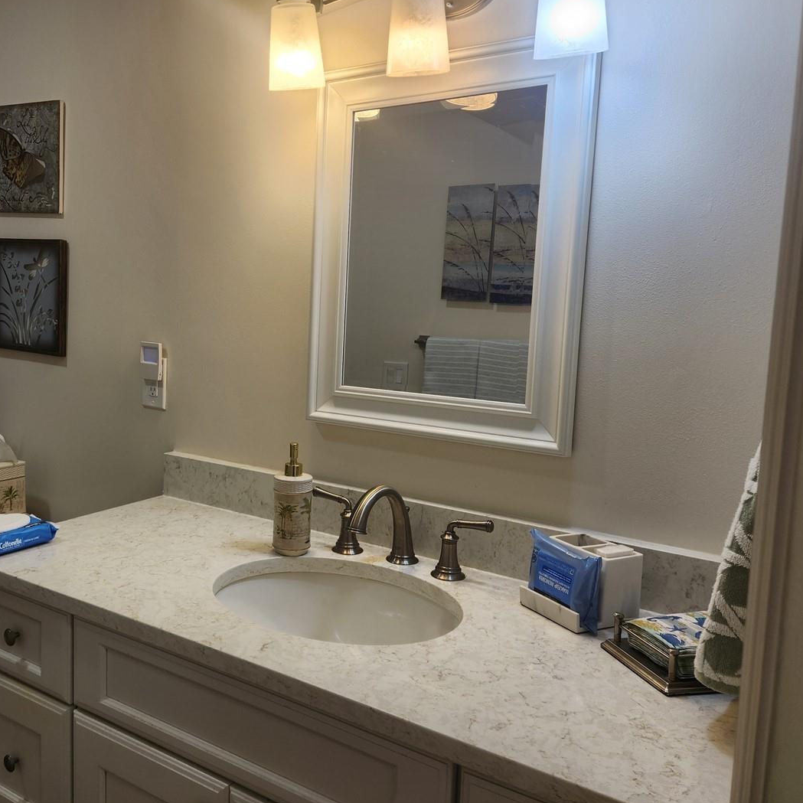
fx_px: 814
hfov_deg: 52.0
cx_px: 299
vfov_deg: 52.5
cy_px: 390
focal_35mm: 31
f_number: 1.8
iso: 50
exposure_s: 1/120
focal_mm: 5.4
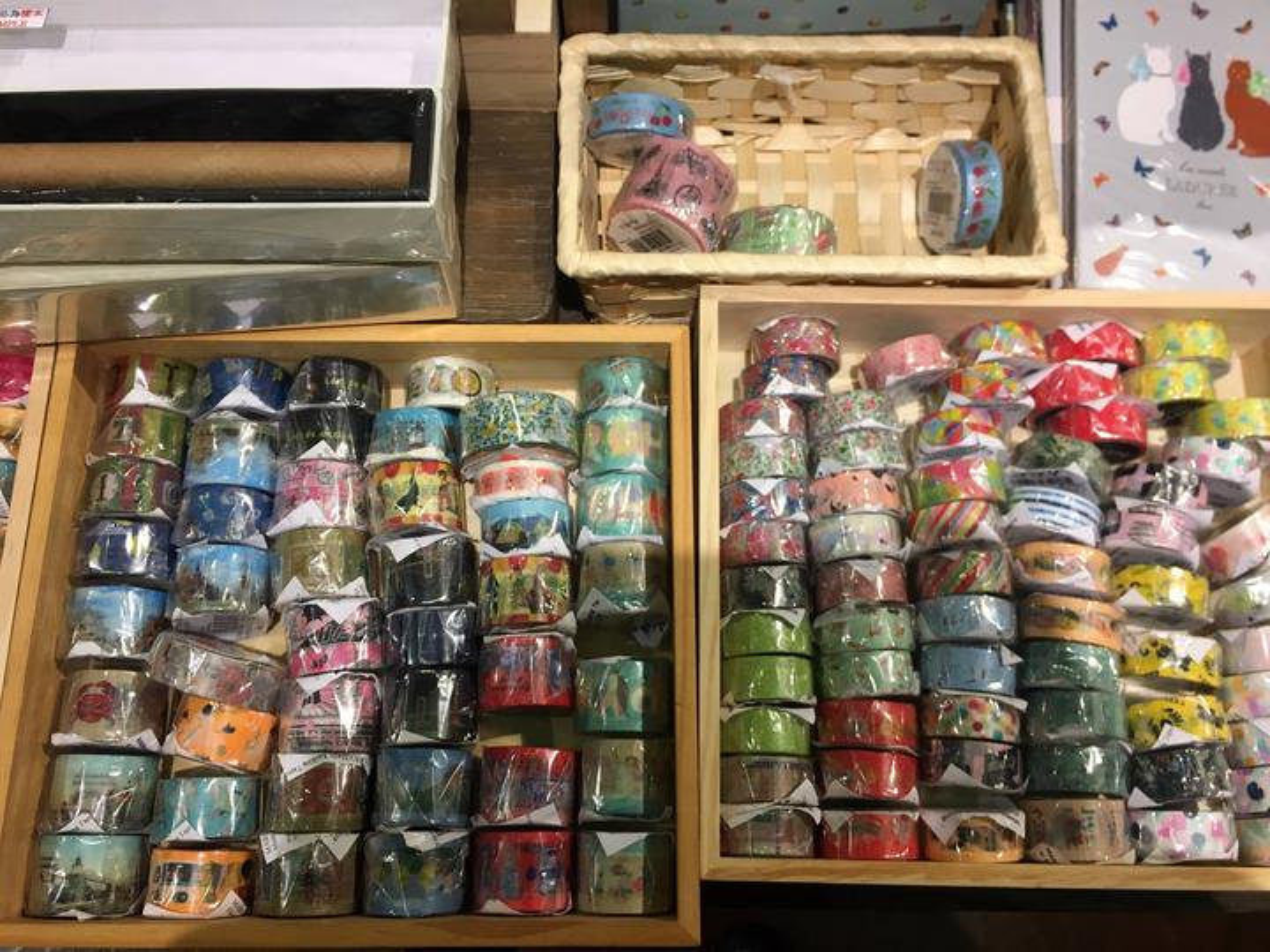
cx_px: 635
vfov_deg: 48.2
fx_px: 1064
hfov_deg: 61.7
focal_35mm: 29
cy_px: 476
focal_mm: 4.15
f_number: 2.2
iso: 32
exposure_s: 1/33
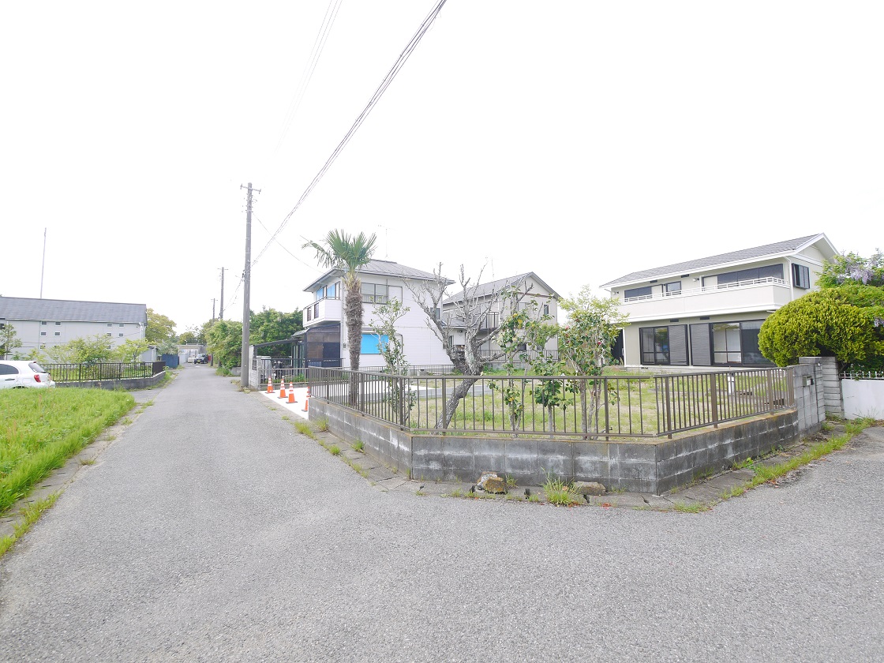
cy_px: 332
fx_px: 358
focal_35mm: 14
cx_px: 442
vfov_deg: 85.7
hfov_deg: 102.1
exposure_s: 1/250
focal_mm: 7
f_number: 6.3
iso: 160
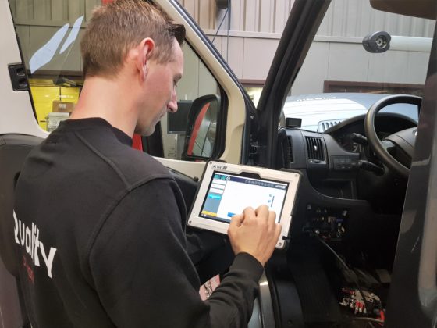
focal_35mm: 26
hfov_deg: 67.3
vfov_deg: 53.1
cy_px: 164
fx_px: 328
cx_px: 218
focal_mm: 4.2
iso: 200
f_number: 1.7
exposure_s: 1/23
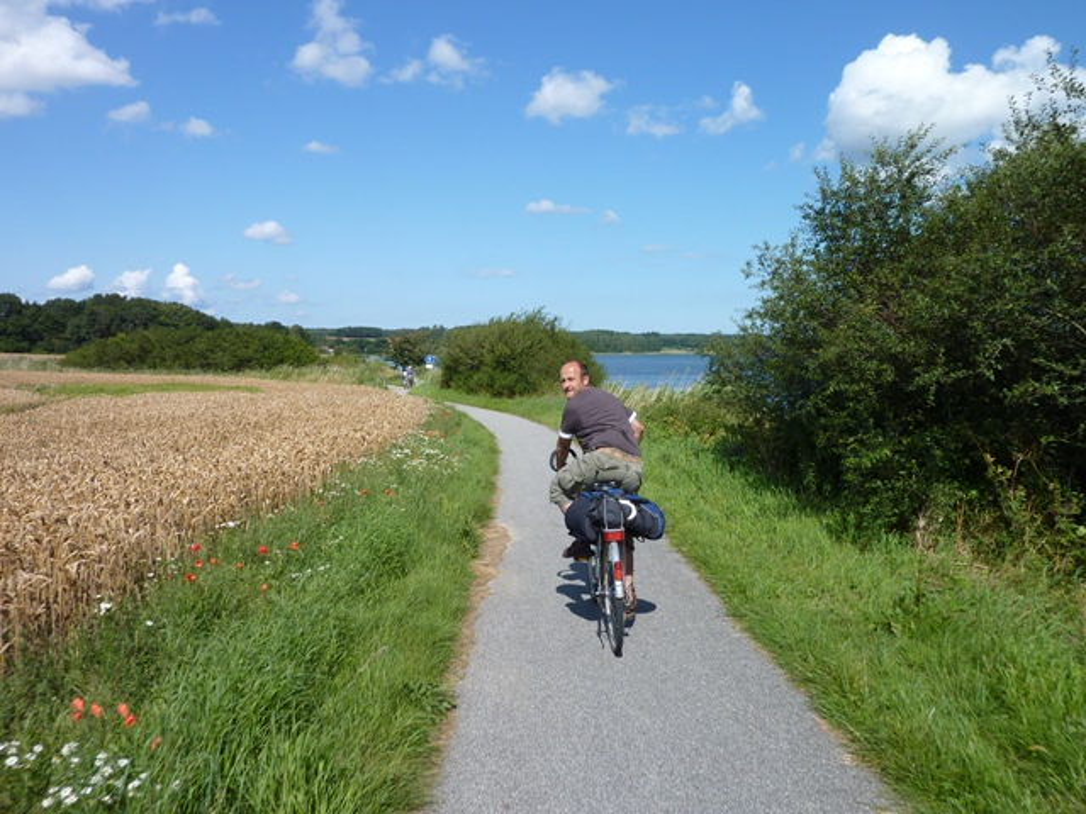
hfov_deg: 69.4
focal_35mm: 25
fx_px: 784
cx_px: 543
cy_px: 407
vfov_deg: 54.9
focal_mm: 4.1
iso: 80
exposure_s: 1/500
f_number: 4.5
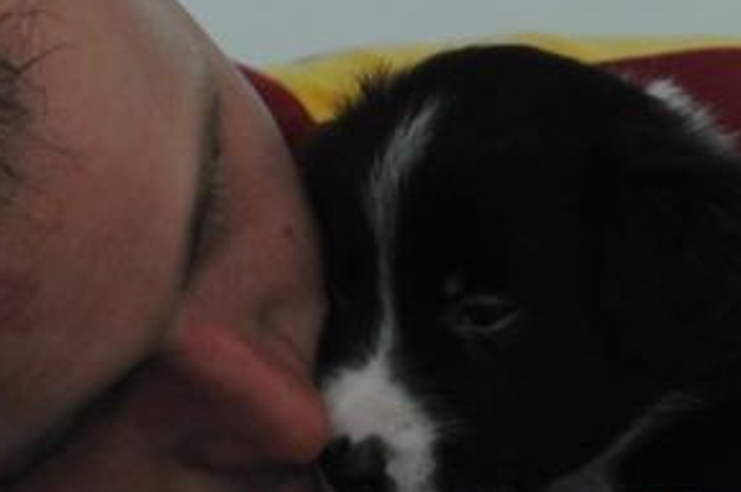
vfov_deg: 2.9
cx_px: 210
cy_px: 333
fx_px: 9560
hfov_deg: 4.4
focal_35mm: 465
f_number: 9
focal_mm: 200
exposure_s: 1/60
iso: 3200
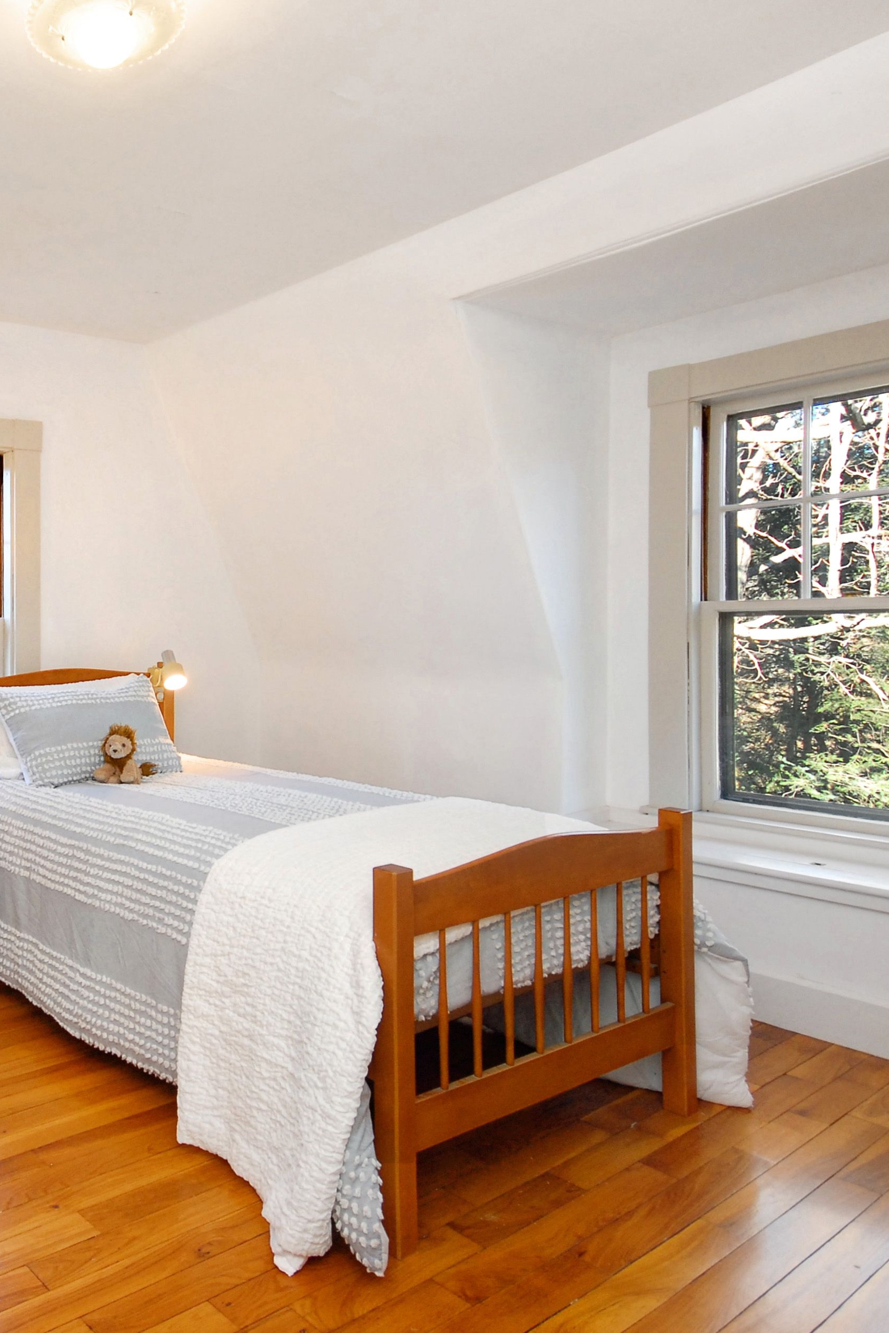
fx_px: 852
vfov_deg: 76.1
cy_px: 657
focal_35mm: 23
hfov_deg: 48.2
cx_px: 58
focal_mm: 10
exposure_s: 1/60
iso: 400
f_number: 5
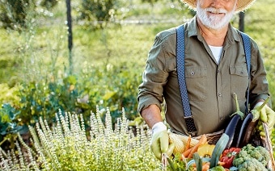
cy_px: 95
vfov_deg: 20.6
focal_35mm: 63
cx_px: 230
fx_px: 472
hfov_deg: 31.4
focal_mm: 35
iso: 100
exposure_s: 1/1250
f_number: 2.2
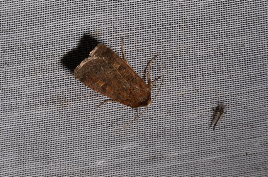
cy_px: 88
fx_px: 947
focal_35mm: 128
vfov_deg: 10.7
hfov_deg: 16.1
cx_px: 134
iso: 100
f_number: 25
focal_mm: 85
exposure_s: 1/60
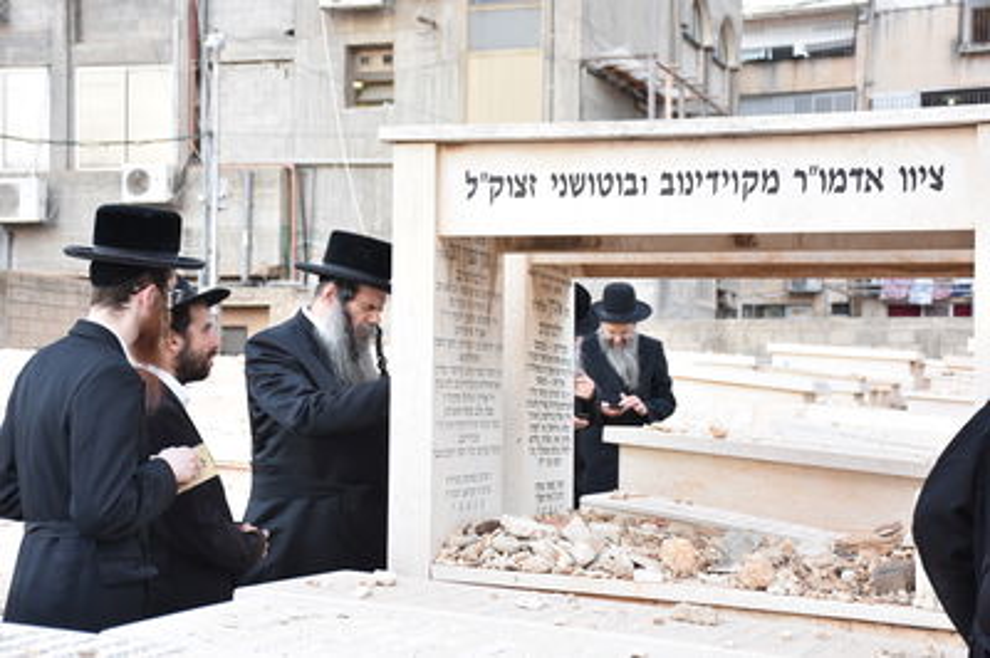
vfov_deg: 20.1
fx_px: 1855
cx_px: 495
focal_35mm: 68
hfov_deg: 29.9
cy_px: 329
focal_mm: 45
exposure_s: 1/100
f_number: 5.6
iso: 800
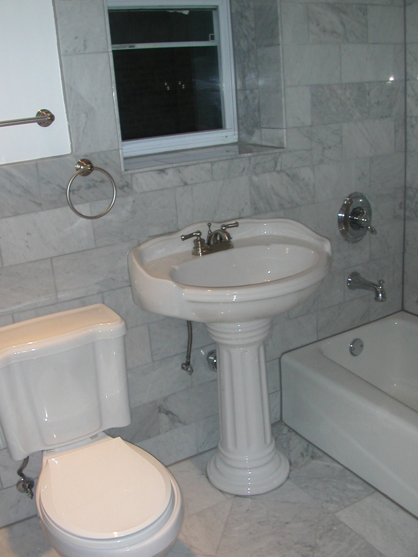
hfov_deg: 38.7
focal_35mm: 37
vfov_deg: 50.1
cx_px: 209
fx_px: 596
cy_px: 278
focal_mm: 5.6
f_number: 4.5
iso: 100
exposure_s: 1/30
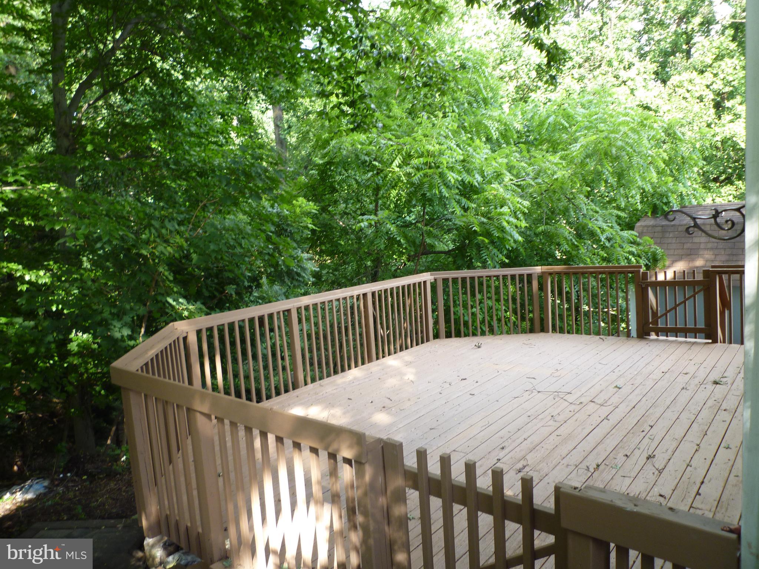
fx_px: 548
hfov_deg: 69.4
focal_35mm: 25
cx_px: 380
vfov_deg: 54.9
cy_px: 284
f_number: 2.8
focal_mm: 4.4
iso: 80
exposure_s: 1/60
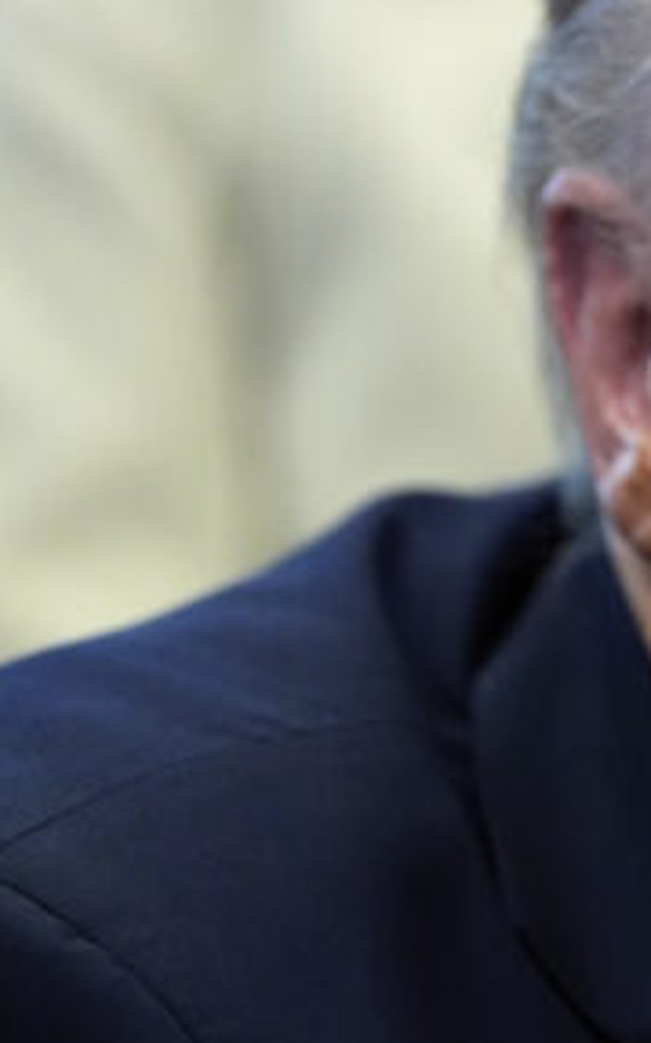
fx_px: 13675
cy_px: 260
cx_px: 927
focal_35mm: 481
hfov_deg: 2.7
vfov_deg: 4.4
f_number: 2.8
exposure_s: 1/200
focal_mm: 200
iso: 3200
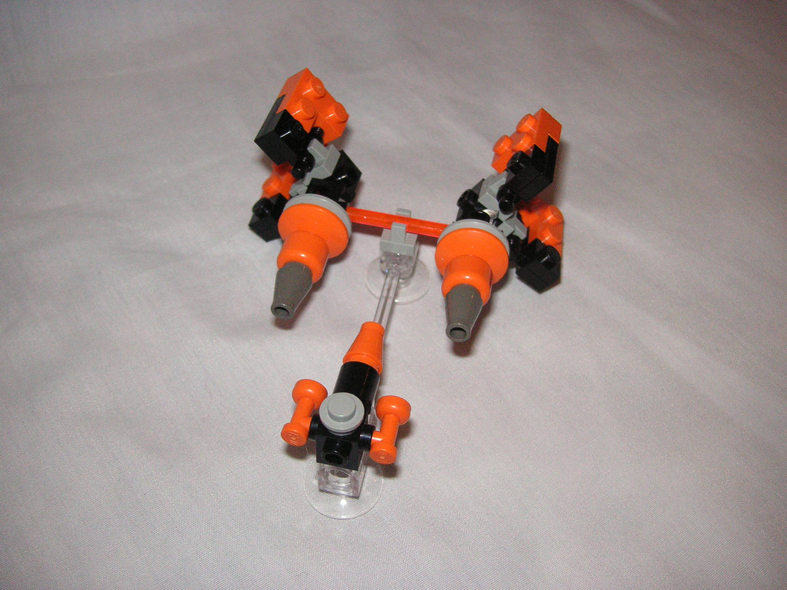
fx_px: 841
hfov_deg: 50.1
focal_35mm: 37
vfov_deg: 38.7
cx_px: 394
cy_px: 295
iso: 160
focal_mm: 6.1
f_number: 6.7
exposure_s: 1/45
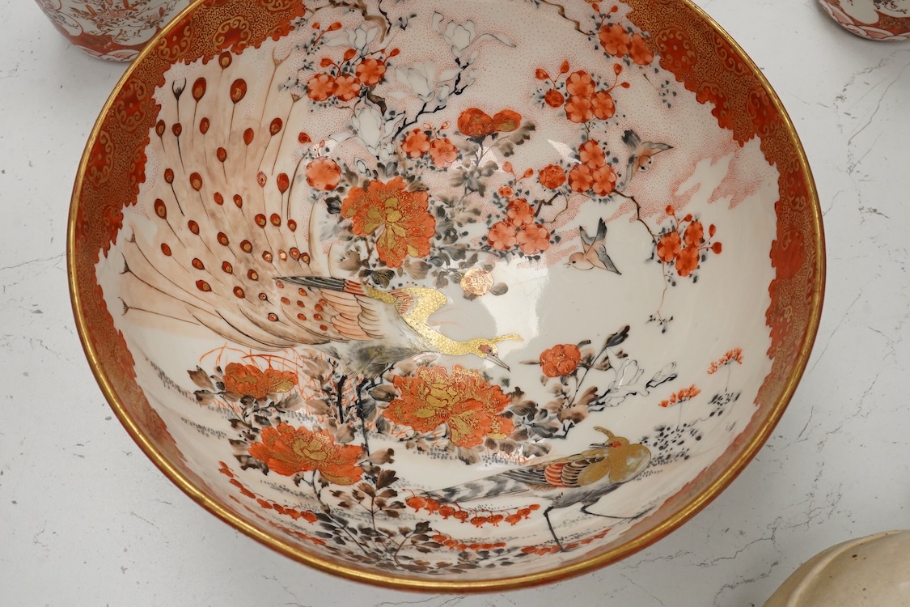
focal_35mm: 45
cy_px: 304
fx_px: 1137
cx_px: 455
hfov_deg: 43.6
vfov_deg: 29.9
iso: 2500
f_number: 20
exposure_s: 1/100
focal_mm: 30
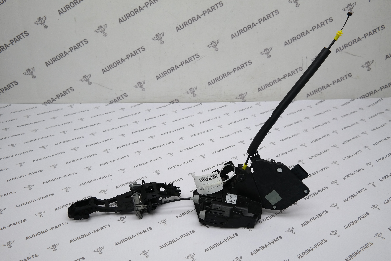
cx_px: 196
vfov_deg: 43.6
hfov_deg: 61.9
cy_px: 130
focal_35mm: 30
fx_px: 326
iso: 100
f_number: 3.5
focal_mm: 20
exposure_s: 1/80
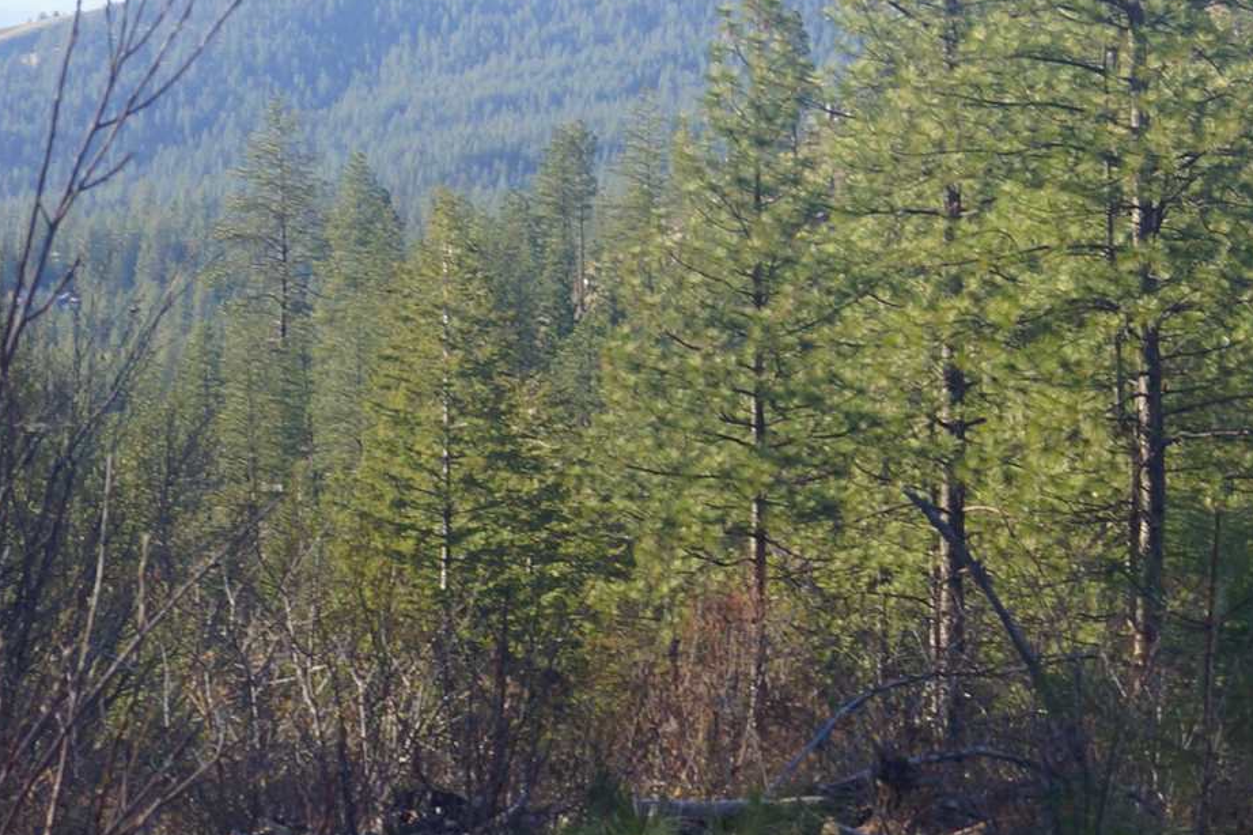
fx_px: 4871
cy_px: 566
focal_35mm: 140
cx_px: 1204
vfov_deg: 9.8
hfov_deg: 14.5
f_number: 9
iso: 100
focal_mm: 28
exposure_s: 1/80
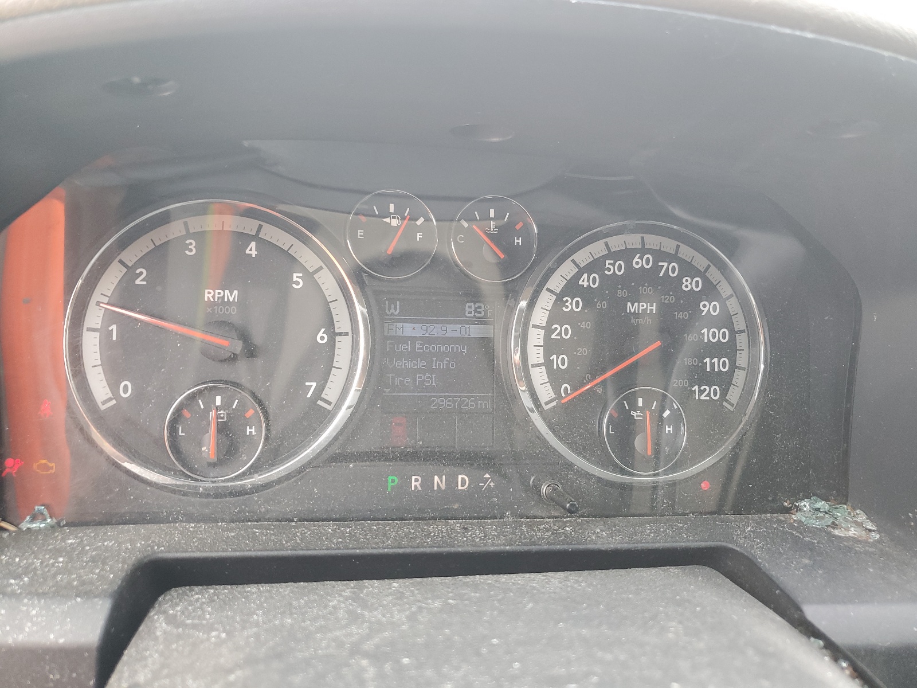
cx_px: 458
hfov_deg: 67.3
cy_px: 344
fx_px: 689
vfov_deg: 53.1
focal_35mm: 26
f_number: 1.5
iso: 71
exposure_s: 1/120
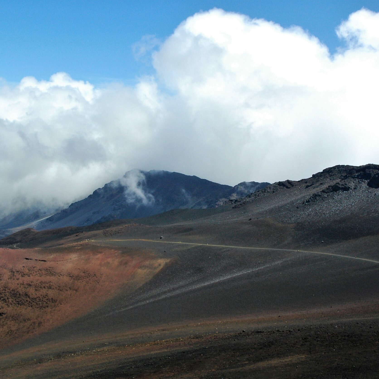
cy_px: 191
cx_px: 152
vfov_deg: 32.4
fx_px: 652
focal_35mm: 53
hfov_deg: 32.3
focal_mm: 27
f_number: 11
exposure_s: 1/500
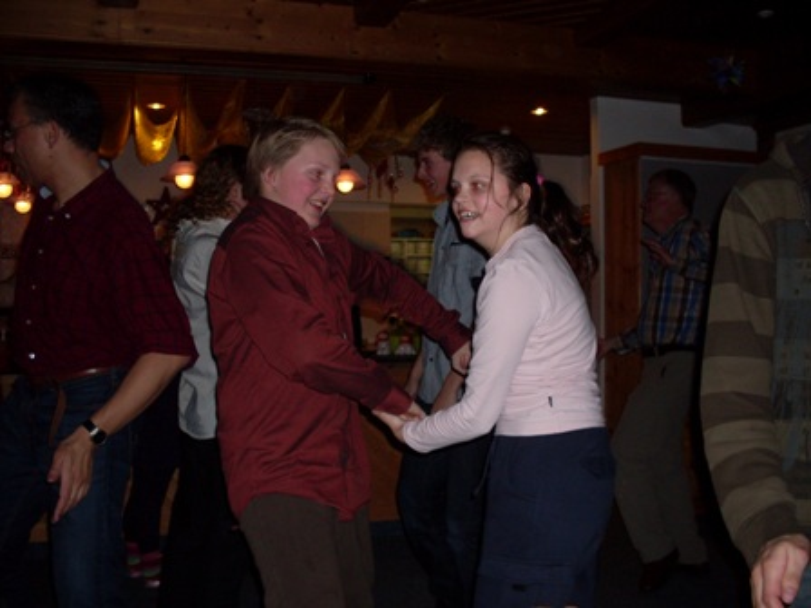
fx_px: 890
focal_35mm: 38
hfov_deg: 49.0
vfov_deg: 37.7
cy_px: 304
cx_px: 406
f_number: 2.8
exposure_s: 1/45
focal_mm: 6.3
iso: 100
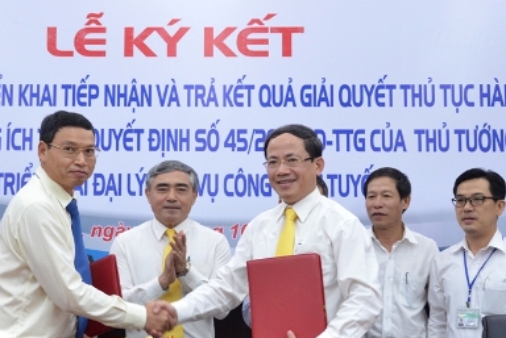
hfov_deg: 21.8
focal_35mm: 93
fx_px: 1307
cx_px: 178
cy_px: 117
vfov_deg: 14.7
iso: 1000
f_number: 4.2
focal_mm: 35
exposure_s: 1/60
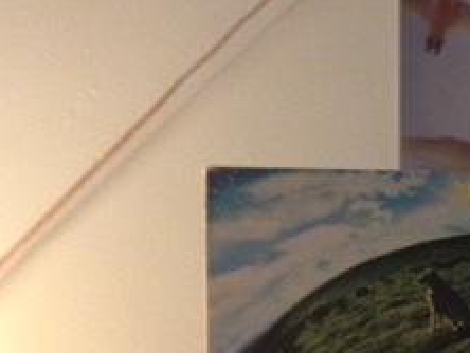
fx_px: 1291
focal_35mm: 95
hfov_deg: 19.8
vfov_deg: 14.9
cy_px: 454
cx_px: 502
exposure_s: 1/20
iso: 400
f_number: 2.4
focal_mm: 4.13
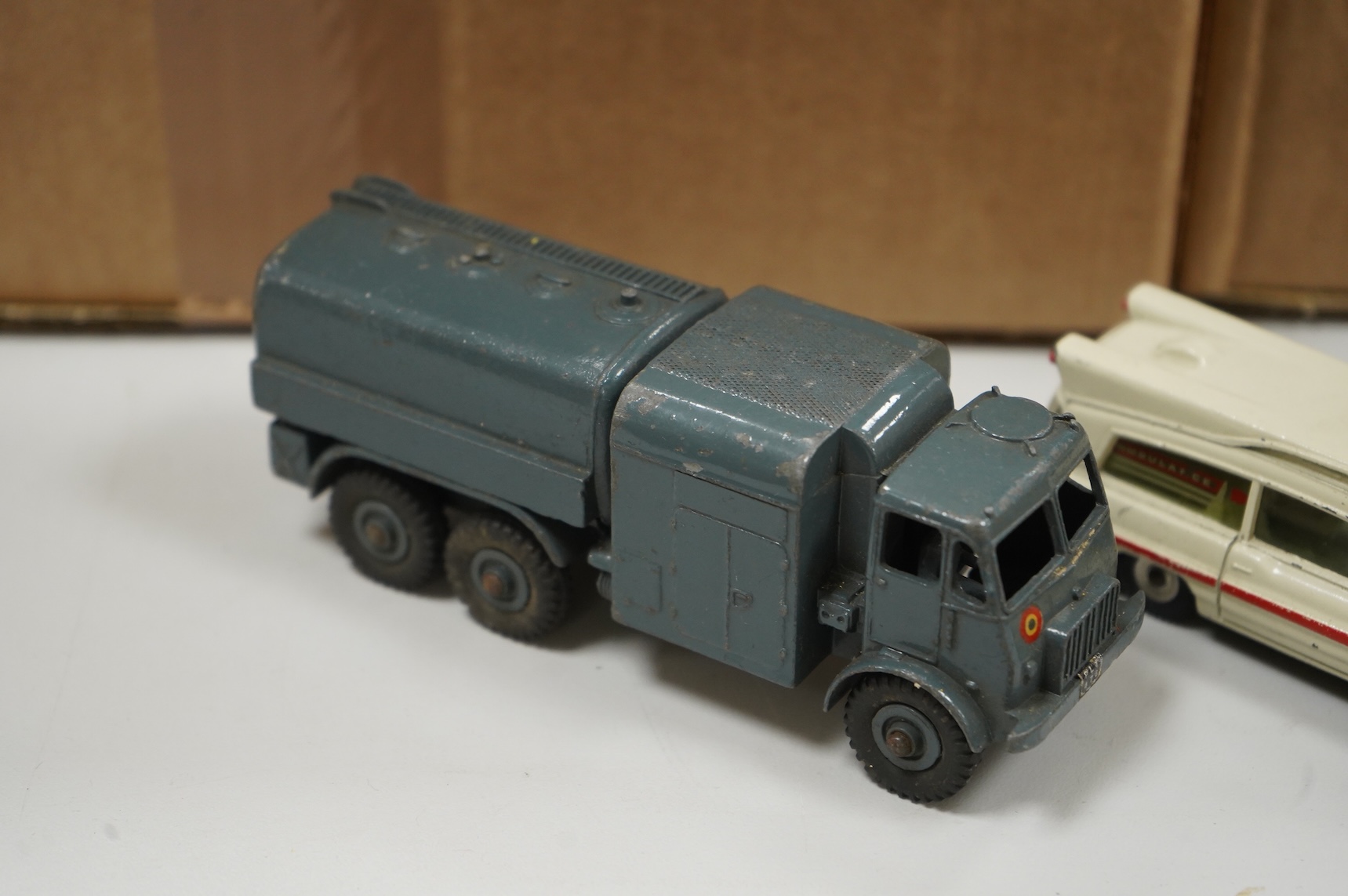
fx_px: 2619
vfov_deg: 19.4
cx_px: 674
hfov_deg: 28.9
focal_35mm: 70
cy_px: 448
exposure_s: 1/125
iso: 2500
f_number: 5.6
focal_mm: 70
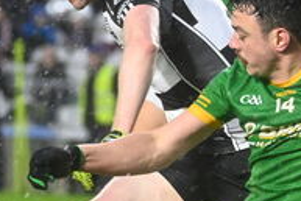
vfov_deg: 1.5
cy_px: 65
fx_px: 7631
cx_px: 264
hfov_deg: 2.3
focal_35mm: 912
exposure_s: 1/800
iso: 6400
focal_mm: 220
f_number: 5.6
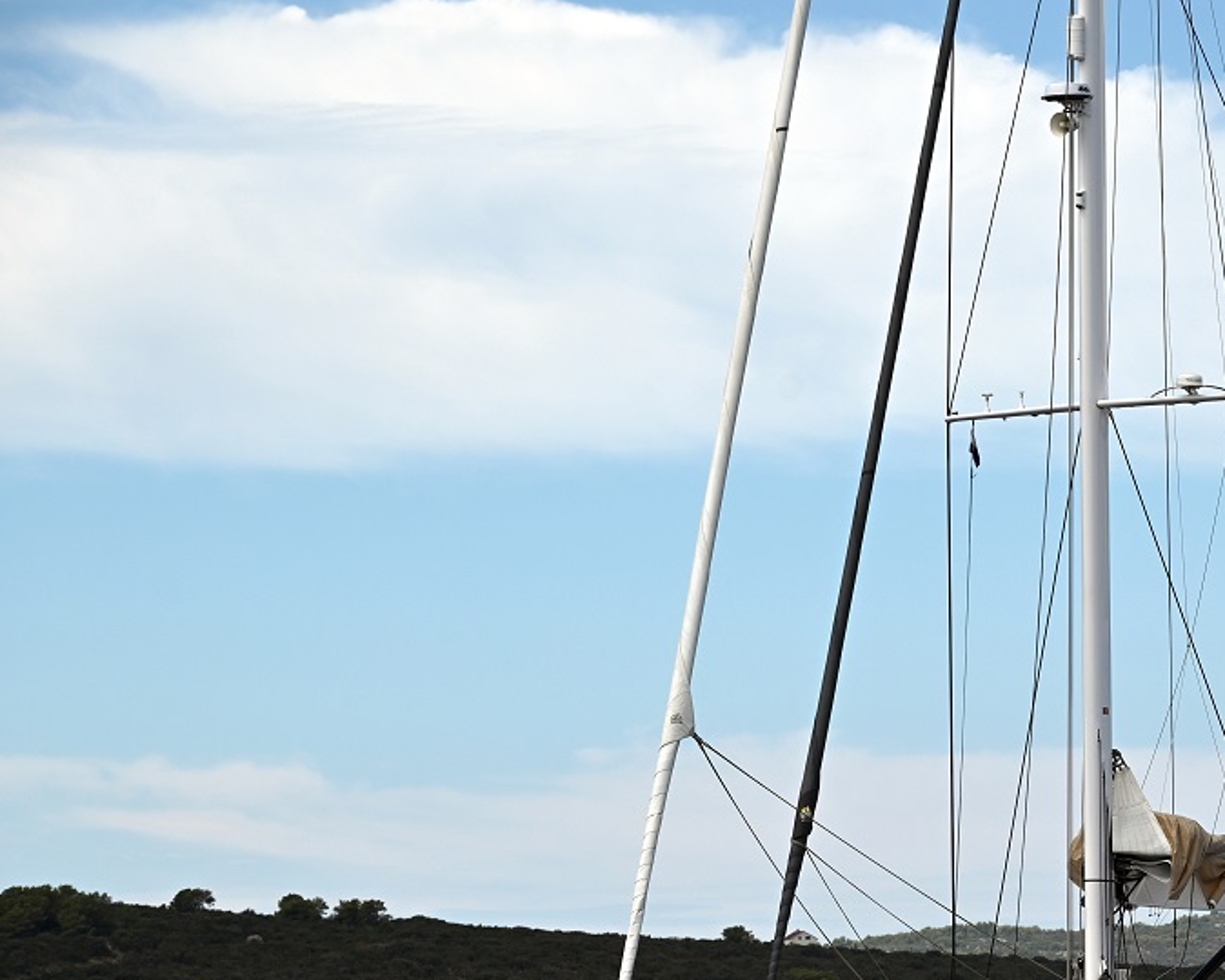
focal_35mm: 210
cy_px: 705
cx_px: 1147
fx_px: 7613
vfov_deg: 7.4
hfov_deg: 9.2
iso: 100
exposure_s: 1/800
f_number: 7.1
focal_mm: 116
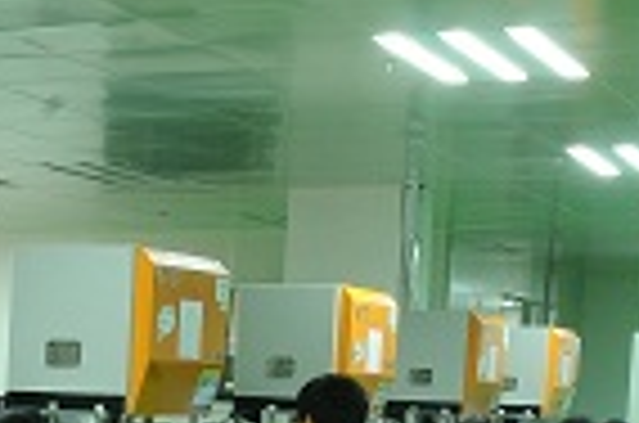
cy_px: 590
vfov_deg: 12.1
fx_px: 1915
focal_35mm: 108
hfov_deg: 17.0
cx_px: -333
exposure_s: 2.5
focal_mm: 17
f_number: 20
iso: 250
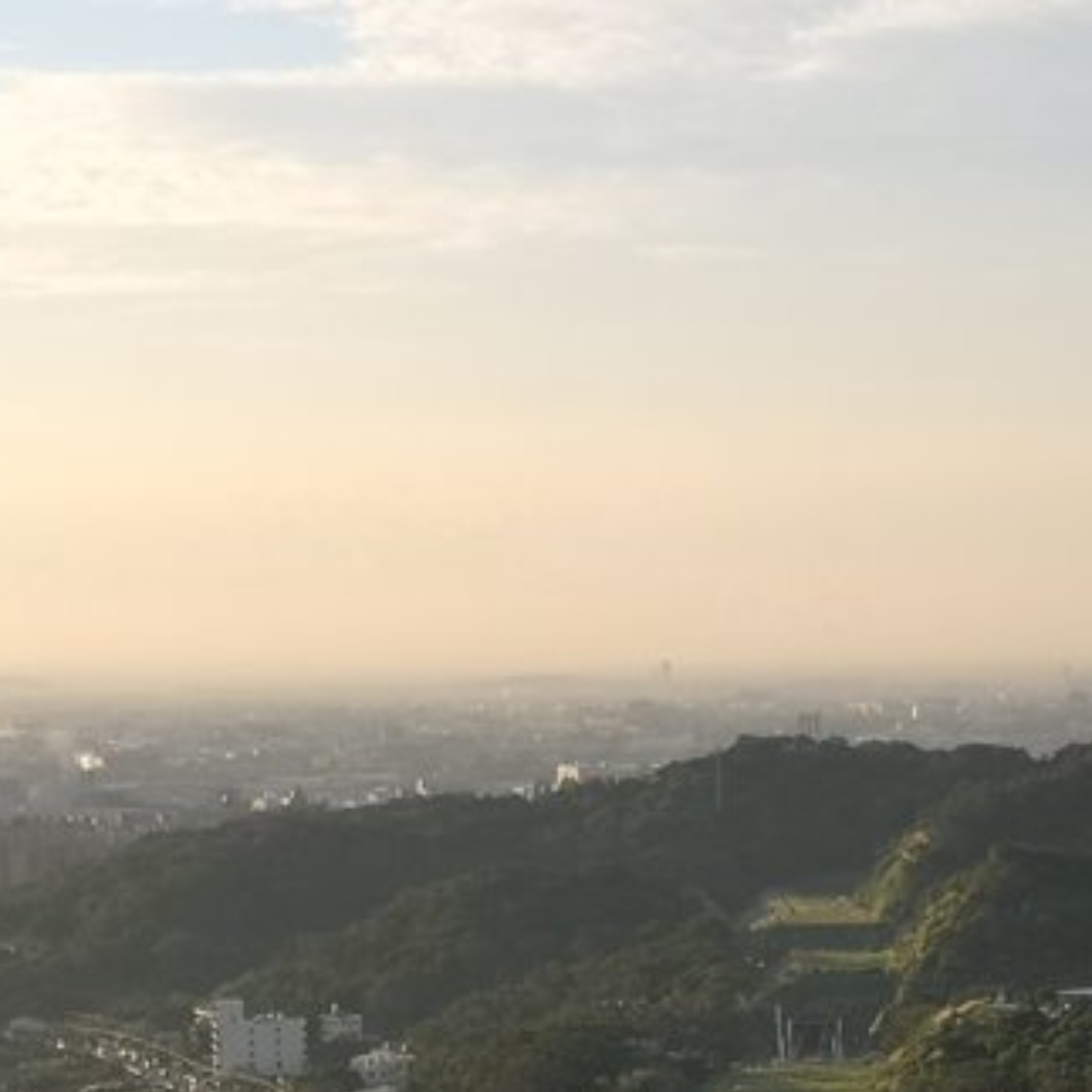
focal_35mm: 114
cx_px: 822
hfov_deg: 15.2
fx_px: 4069
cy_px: 960
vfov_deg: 15.1
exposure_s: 1/1923
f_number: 1.8
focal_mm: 3.95
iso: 50
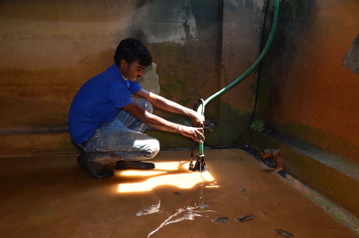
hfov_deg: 57.3
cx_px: 180
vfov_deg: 39.8
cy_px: 119
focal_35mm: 33
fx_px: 328
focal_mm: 22
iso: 500
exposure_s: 1/200
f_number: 8
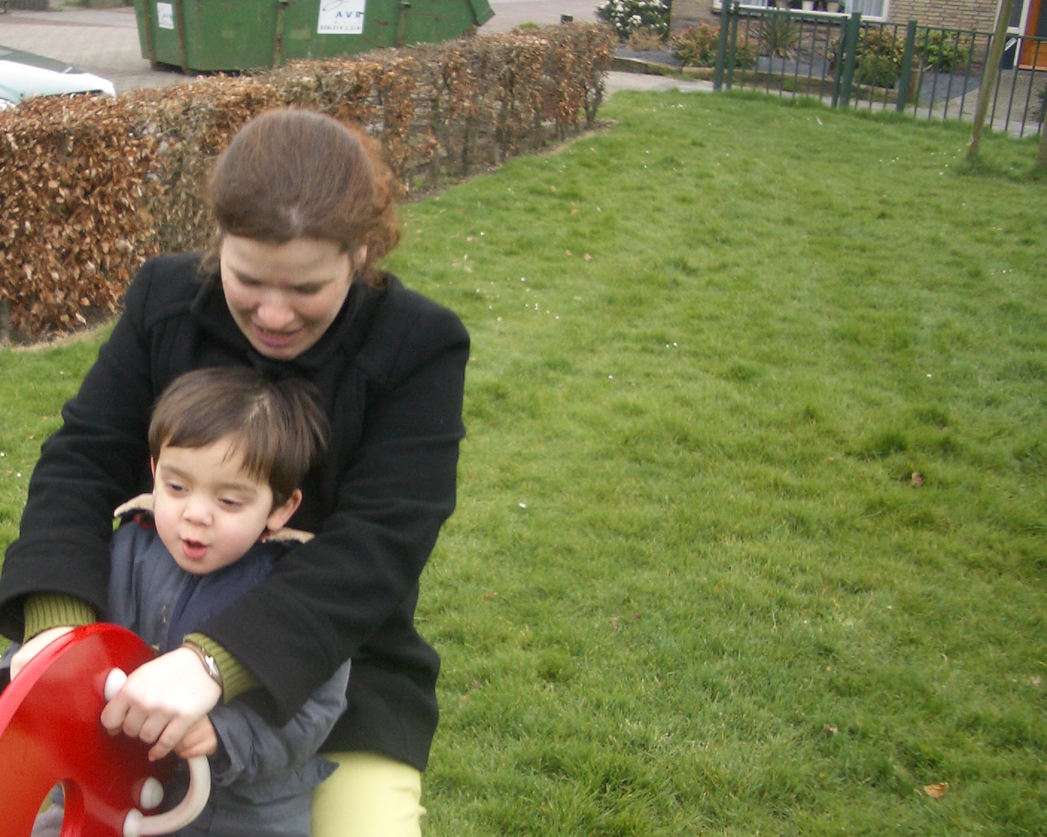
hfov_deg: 32.7
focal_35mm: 56
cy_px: 522
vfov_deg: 27.0
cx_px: 211
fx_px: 1735
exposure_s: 1/200
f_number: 2.6
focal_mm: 5.8
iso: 50
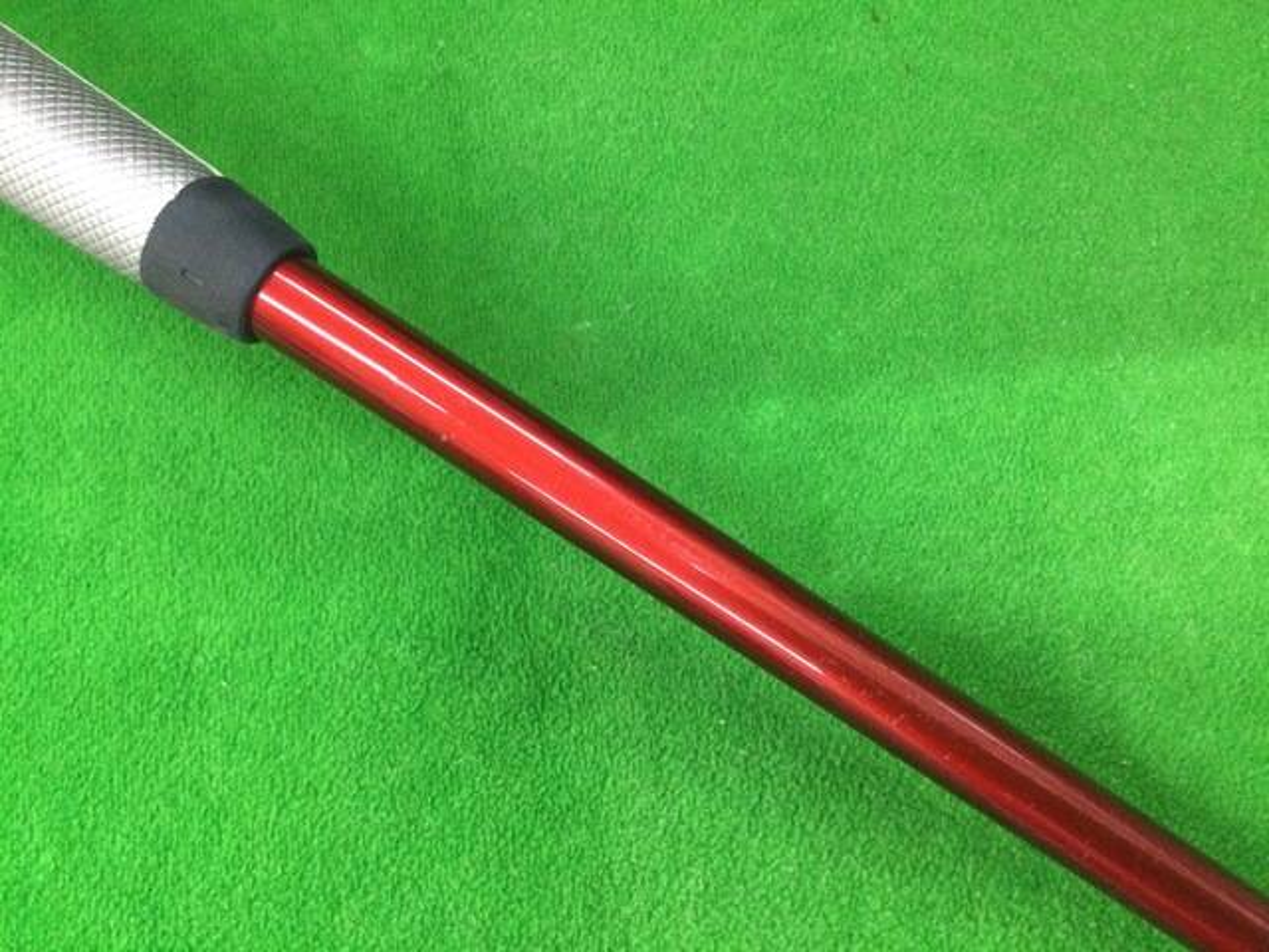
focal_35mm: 31
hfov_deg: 58.4
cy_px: 476
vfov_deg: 45.4
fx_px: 1136
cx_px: 634
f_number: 2.4
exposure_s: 1/30
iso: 200
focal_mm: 3.3
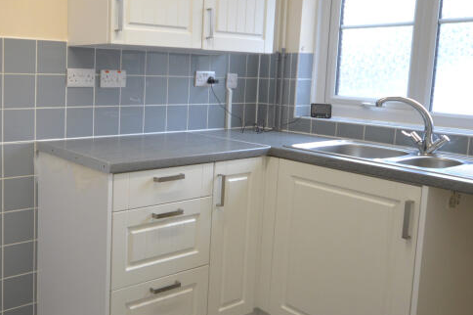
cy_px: 123
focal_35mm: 37
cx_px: 122
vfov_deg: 36.2
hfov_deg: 50.5
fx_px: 480
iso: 400
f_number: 5
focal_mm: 11.5
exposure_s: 1/100
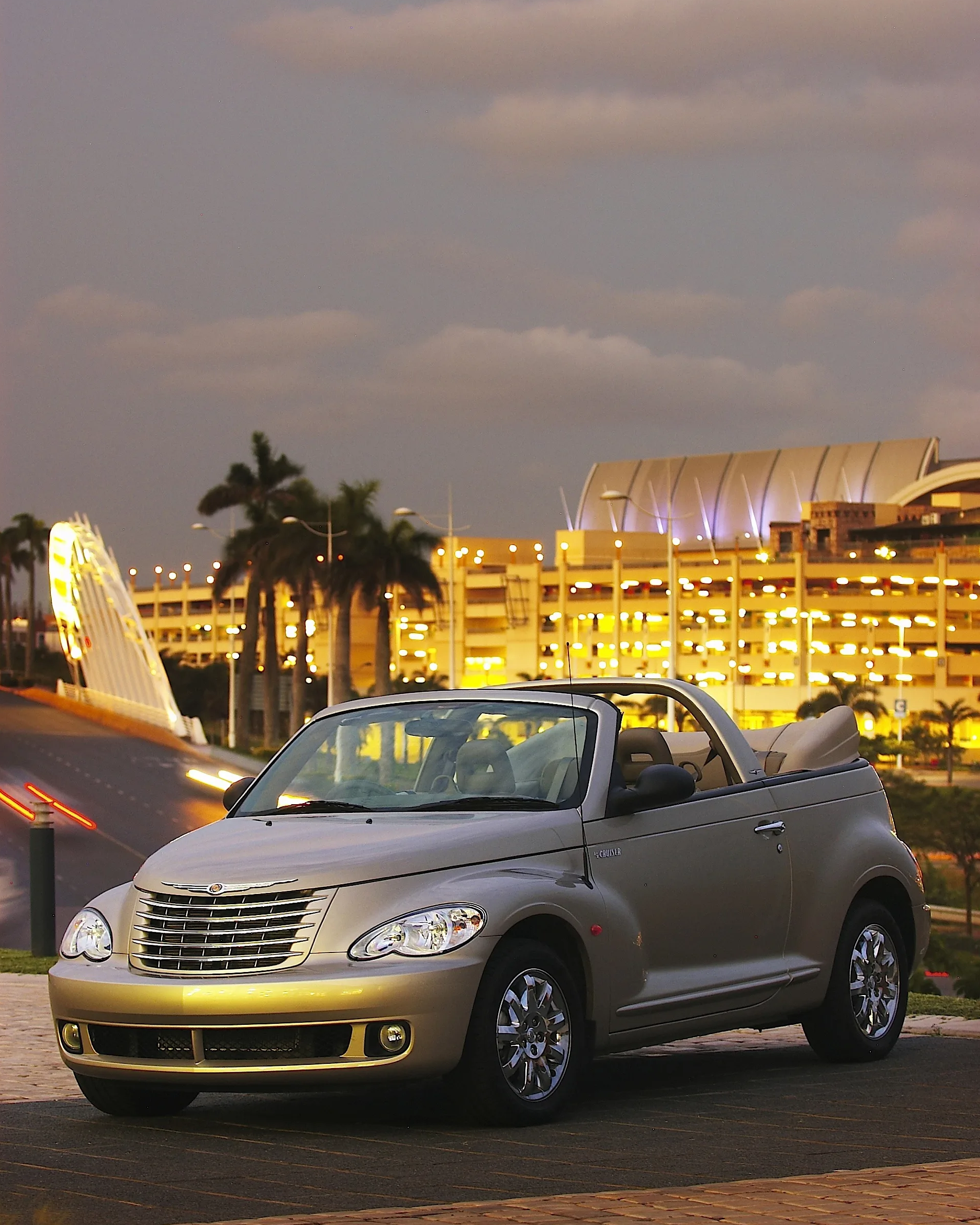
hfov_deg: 13.0
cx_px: 488
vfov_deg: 16.2
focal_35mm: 119
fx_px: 4314
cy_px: 647
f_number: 7.1
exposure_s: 1.6
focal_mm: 70
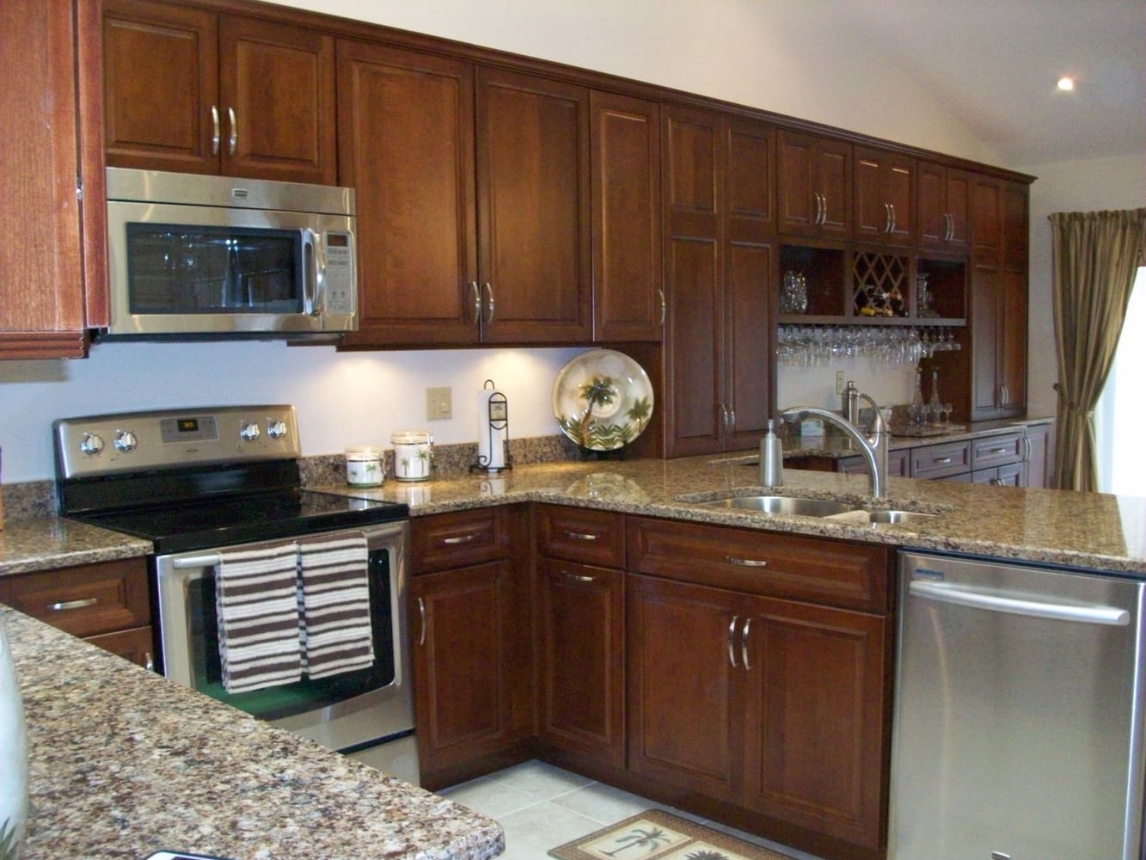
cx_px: 573
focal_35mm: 34
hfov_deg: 54.0
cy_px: 430
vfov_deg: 41.8
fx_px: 1126
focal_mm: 5.7
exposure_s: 1/60
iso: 320
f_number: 2.8
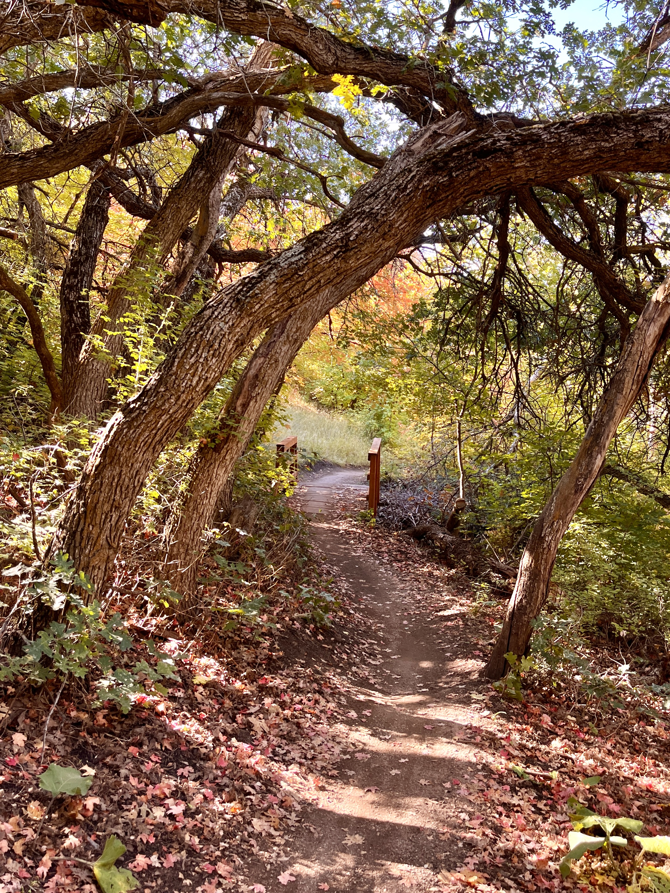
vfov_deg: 67.3
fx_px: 671
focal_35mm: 26
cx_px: 335
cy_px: 446
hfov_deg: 53.1
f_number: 1.6
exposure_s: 1/122
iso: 32
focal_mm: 5.1
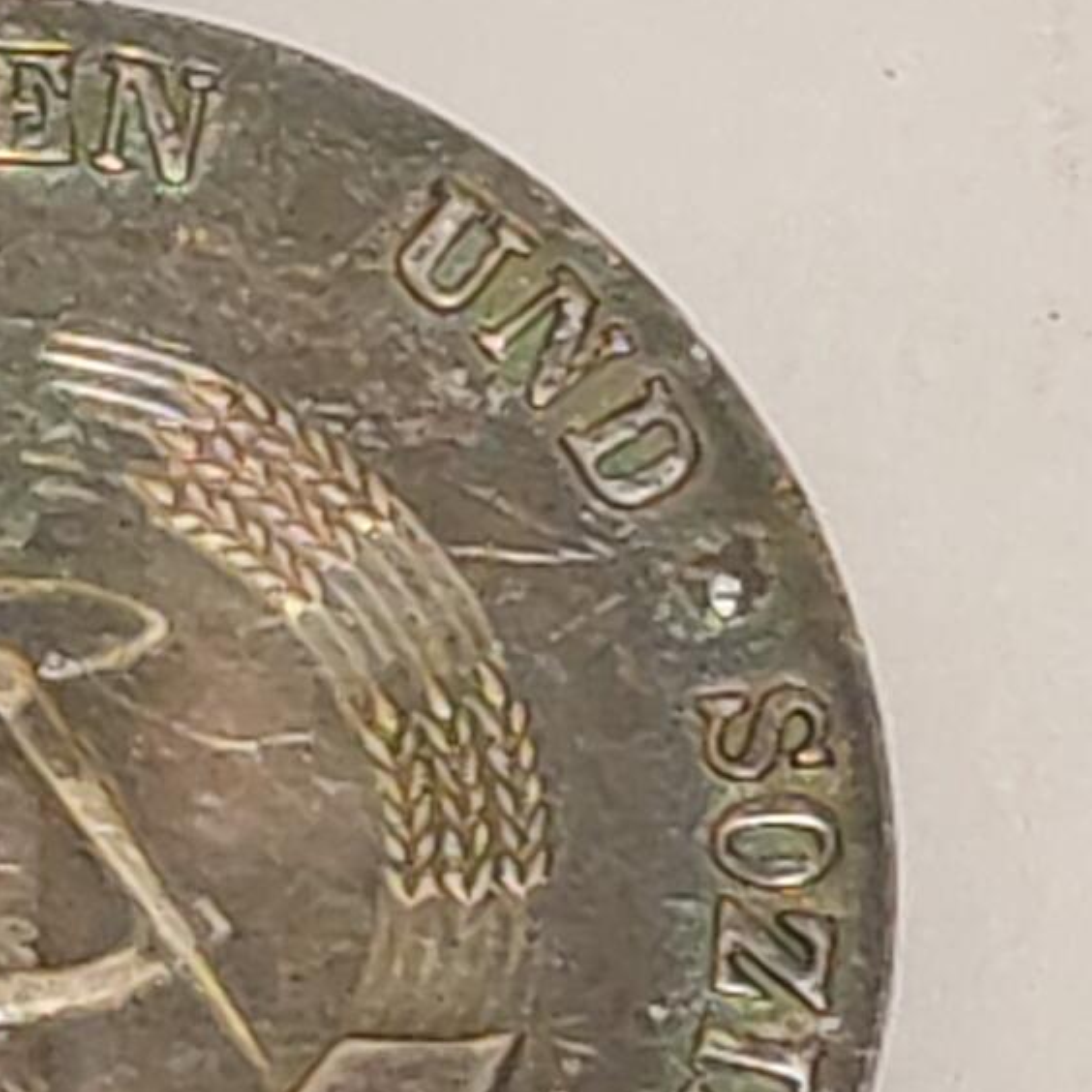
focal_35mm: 330
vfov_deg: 5.3
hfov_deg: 5.3
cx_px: -46
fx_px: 11778
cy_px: 585
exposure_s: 1/33
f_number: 1.95
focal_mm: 5.52
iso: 400
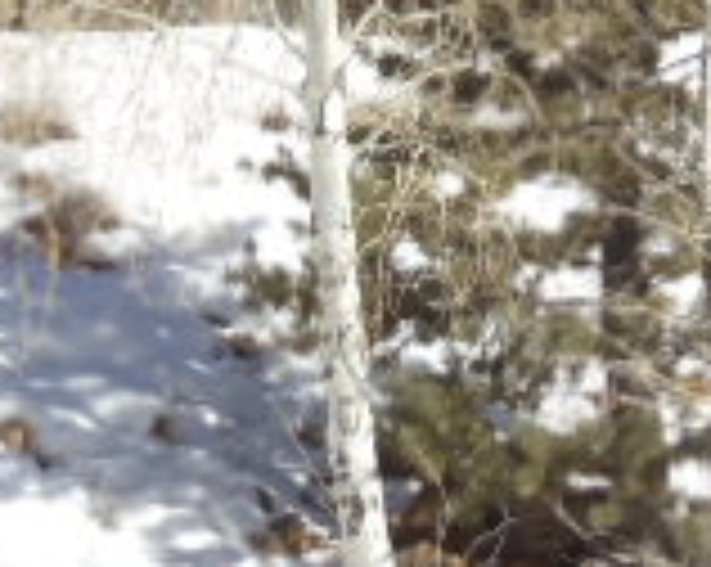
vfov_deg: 3.4
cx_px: 868
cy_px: -414
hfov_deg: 4.3
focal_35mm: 448
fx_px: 9416
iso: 80
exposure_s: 1/100
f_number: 9.7
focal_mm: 15.35
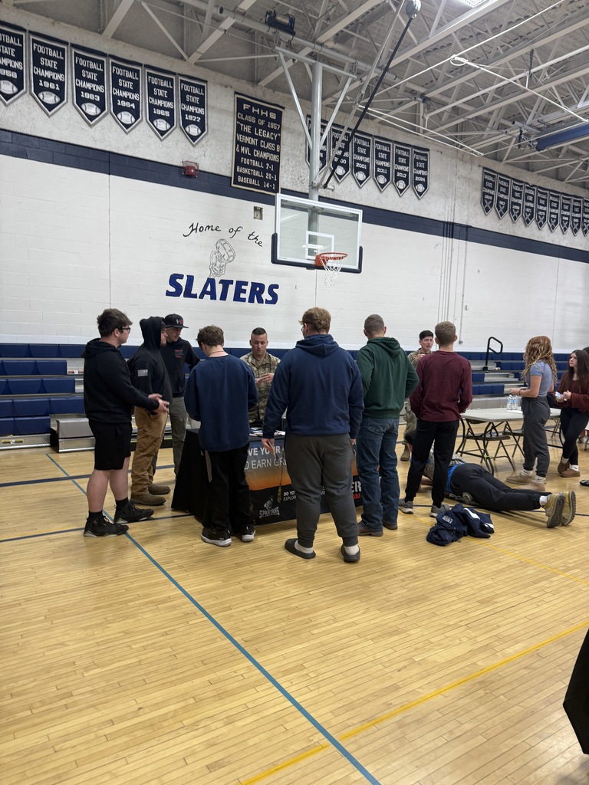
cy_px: 392
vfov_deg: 71.6
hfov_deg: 56.8
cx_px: 294
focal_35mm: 24
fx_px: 544
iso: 125
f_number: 1.78
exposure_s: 1/60
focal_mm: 6.76
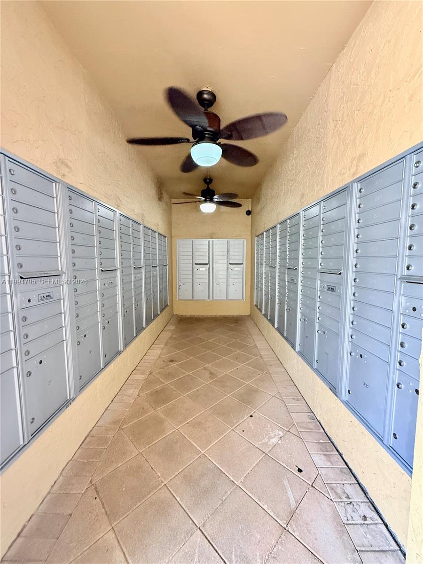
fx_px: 228
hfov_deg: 85.7
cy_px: 282
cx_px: 212
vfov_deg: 102.1
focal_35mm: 14
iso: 500
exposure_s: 1/120
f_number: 2.2
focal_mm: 2.22
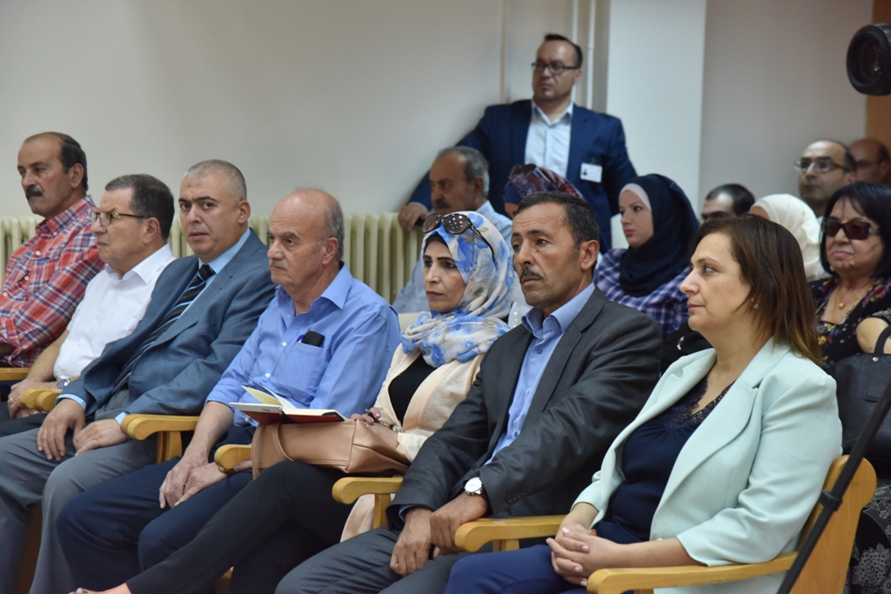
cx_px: 446
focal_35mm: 105
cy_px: 297
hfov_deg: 19.5
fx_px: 2599
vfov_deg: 13.0
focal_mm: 105
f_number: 5.6
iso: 1600
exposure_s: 1/125
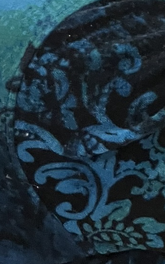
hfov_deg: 11.5
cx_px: 345
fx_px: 727
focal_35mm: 101
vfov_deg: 17.1
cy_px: -207
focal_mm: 5.1
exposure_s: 1/60
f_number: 1.6
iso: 500
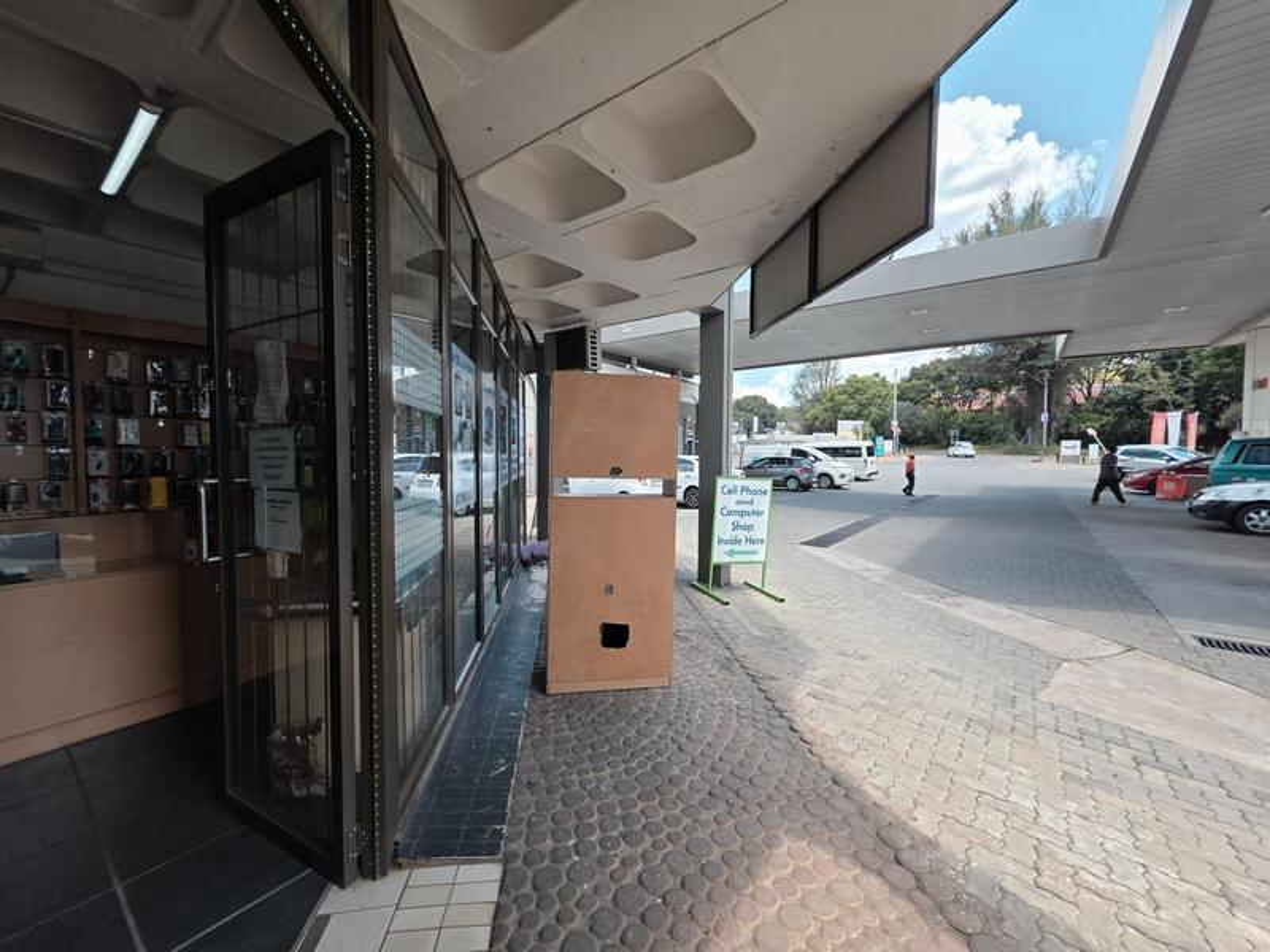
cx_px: 635
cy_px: 476
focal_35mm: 13
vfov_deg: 89.9
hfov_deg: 106.2
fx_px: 477
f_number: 1.9
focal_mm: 2.2
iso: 40
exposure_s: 1/515
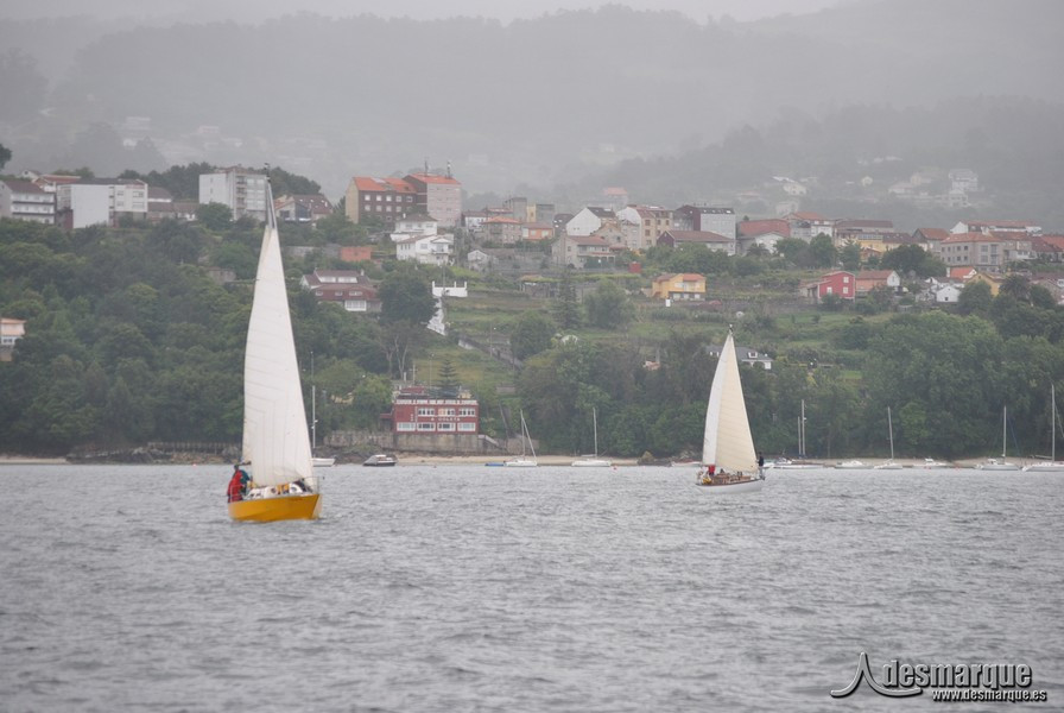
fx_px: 5327
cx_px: 532
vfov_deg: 7.7
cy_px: 356
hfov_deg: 11.4
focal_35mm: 180
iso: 200
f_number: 5.6
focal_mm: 120
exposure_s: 1/500
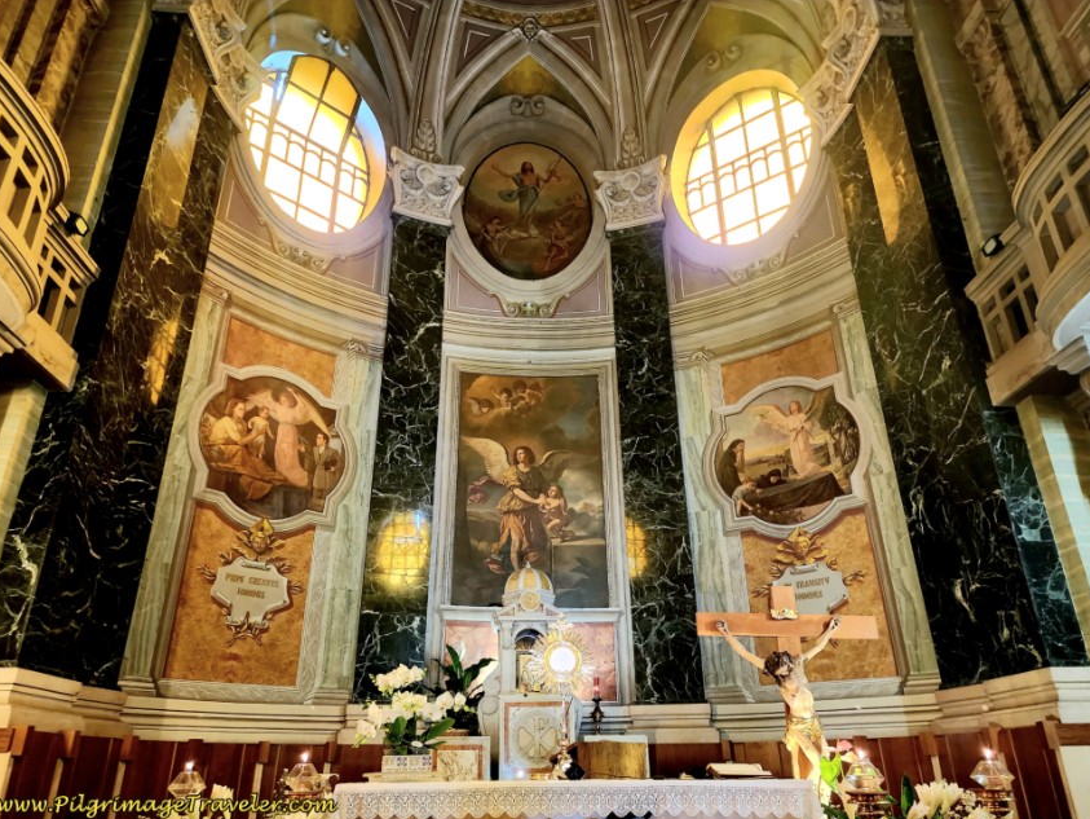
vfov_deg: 56.8
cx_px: 542
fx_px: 756
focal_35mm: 24
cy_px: 426
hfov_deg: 71.6
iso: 1000
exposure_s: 1/25
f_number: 1.8
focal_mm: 6.4
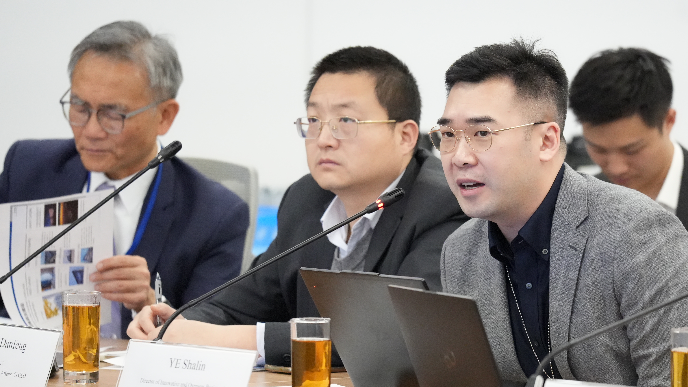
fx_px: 5218
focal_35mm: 286
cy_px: 205
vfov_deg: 4.2
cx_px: 396
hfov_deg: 7.5
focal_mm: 200
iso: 10000
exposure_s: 1/200
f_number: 4
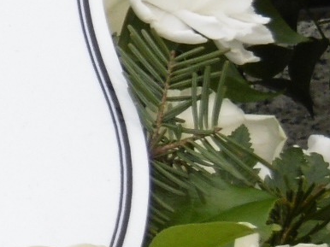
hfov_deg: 4.1
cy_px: 154
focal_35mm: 478
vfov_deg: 3.1
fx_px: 4554
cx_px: -264
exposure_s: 1/160
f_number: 4.7
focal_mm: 16.2
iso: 100
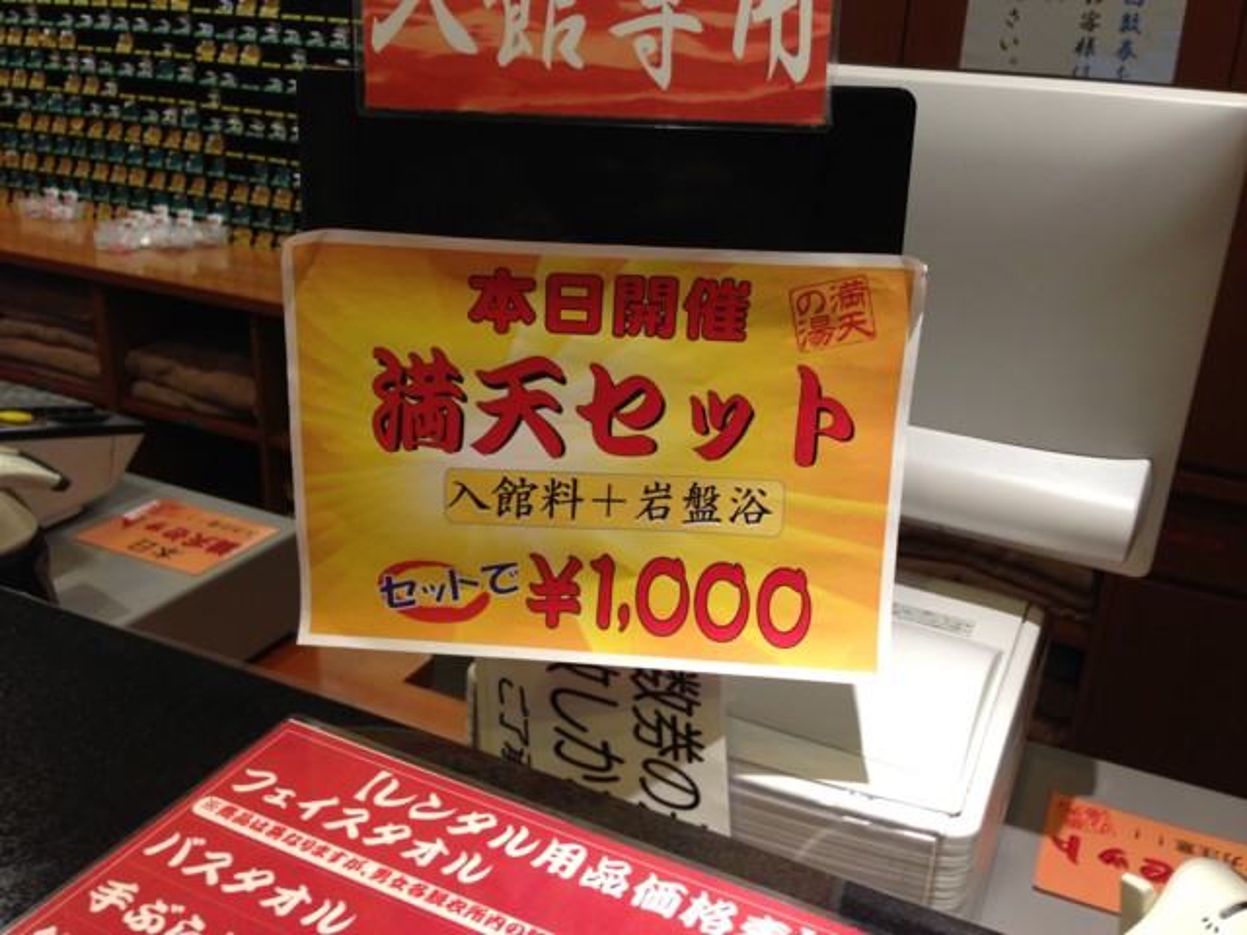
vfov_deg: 42.9
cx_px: 624
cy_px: 468
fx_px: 1189
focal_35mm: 33
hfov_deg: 55.4
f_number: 2.4
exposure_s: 1/30
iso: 64
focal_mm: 4.13
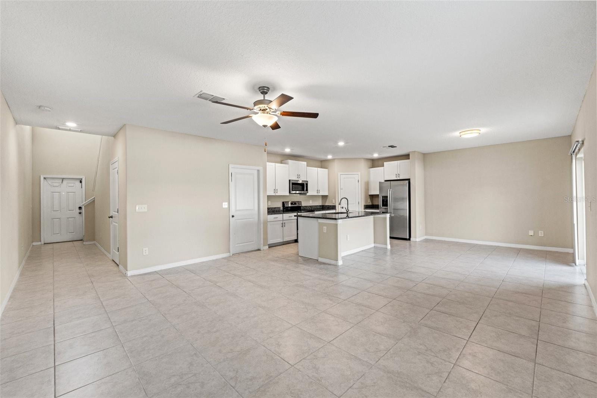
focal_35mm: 15
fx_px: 249
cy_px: 199
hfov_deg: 100.4
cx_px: 298
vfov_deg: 77.3
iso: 400
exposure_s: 1/8
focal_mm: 10
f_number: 8
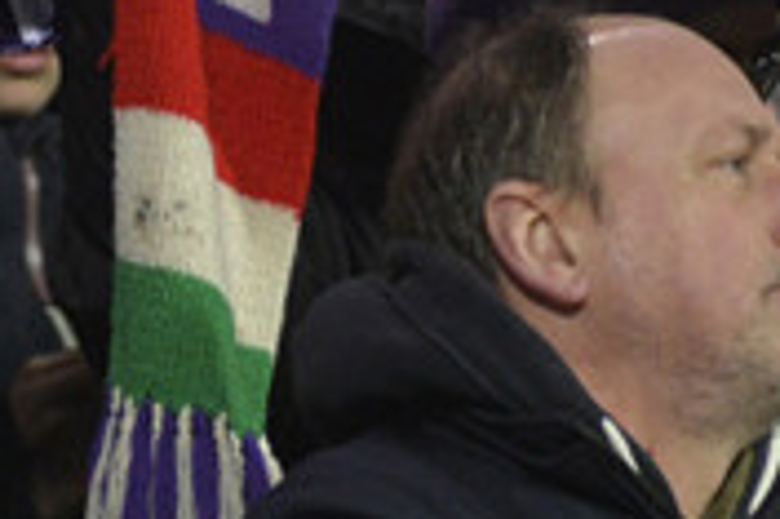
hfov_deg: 3.0
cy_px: 67
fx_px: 14936
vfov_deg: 2.0
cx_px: 111
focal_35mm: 690
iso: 2500
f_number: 5
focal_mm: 135
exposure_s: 1/500
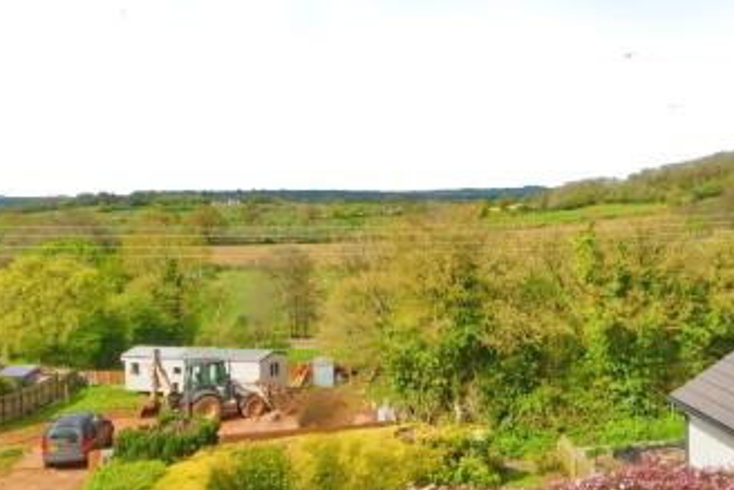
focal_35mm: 50
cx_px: 524
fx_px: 1020
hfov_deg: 38.8
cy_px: 183
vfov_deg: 26.9
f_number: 9
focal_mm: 16
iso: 400
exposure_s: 1/1250
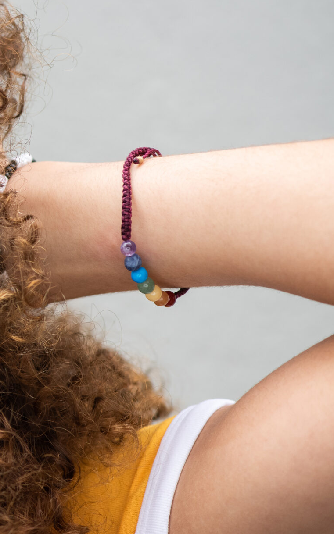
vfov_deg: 9.3
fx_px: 3278
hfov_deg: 5.8
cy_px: 233
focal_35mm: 225
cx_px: -184
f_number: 4
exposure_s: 1/320
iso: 400
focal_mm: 105
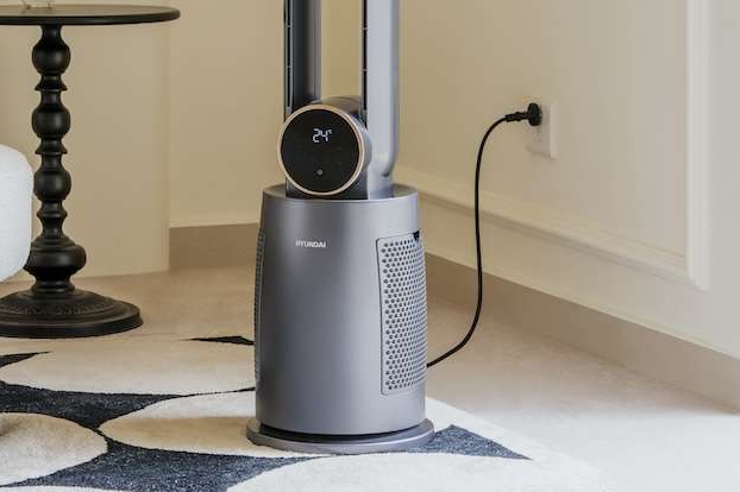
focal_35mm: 152
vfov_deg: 9.0
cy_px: 2
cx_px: 297
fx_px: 3123
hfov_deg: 13.5
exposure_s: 1/30
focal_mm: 70
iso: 100
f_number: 8
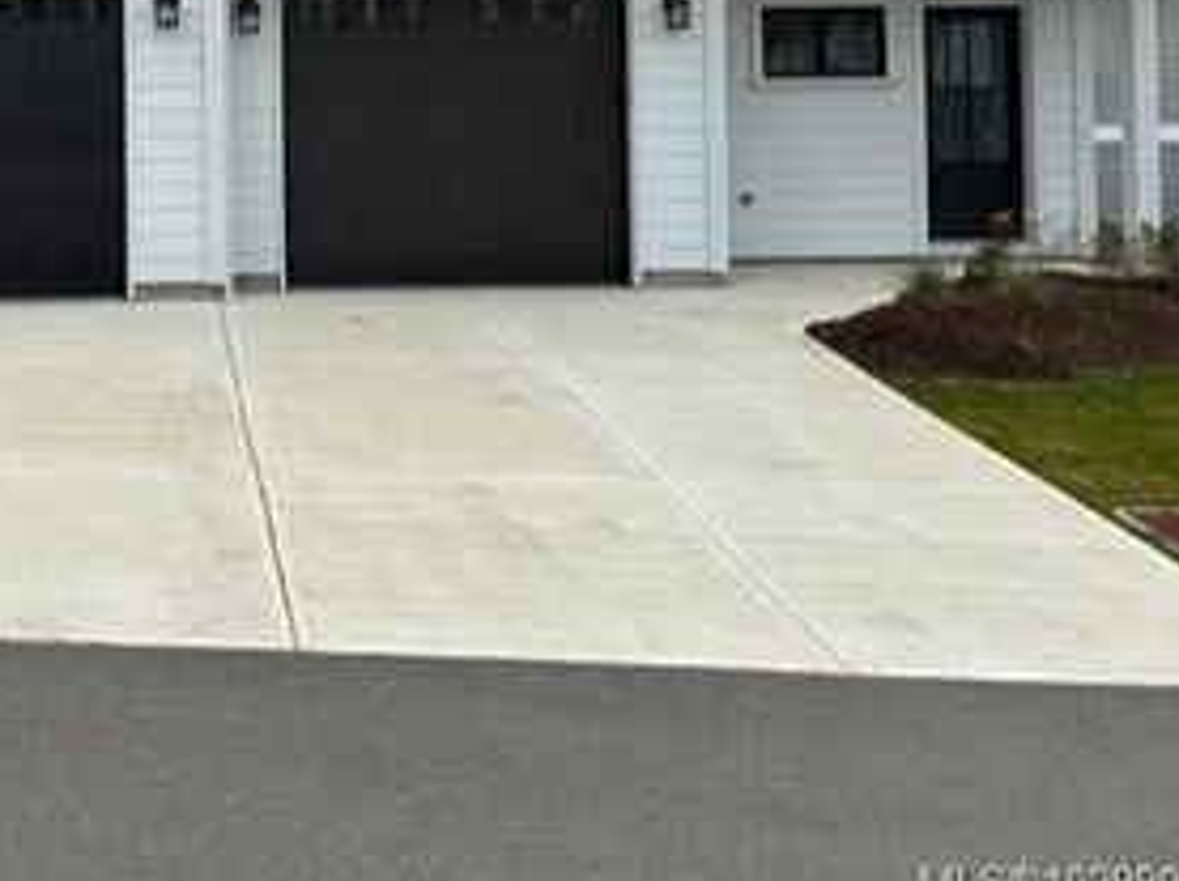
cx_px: 166
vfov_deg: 29.7
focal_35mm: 47
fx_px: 1599
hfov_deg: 38.3
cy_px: 119
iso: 20
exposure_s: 1/853
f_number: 1.64
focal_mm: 4.2
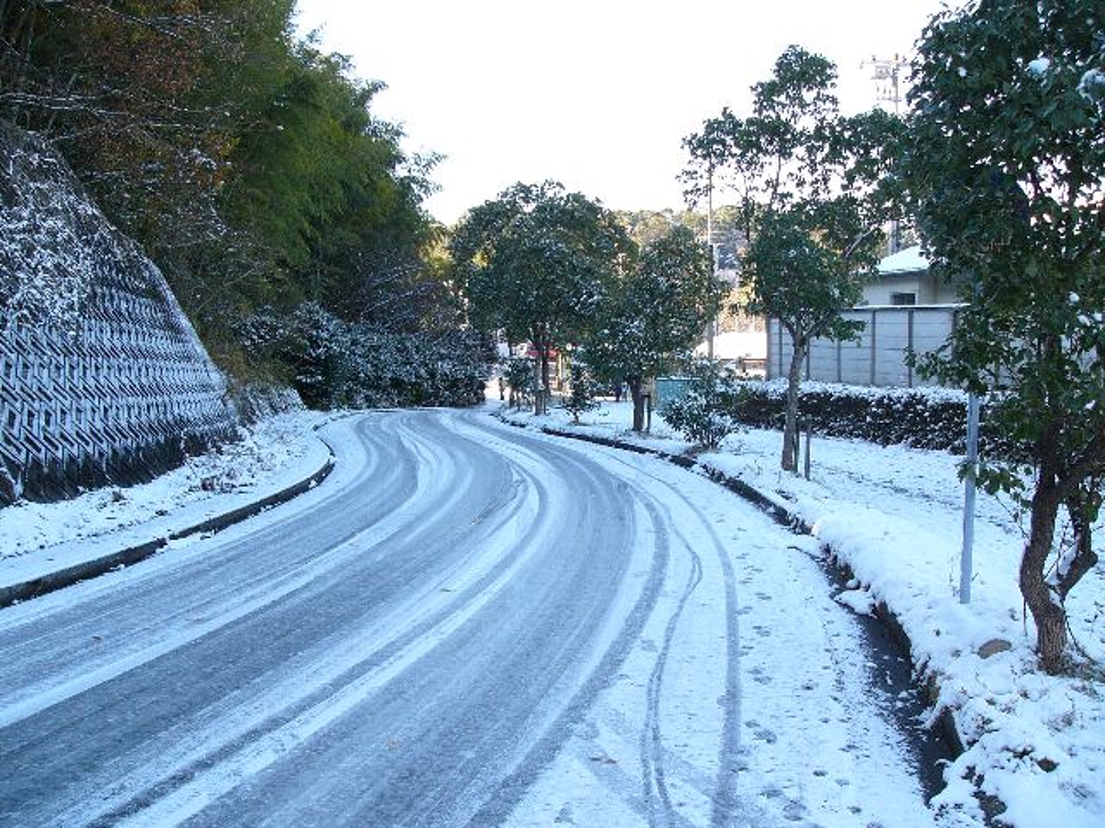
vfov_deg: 39.7
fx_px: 1149
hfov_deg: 51.4
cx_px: 552
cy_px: 414
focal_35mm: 36
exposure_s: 1/250
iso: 100
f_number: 4
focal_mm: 6
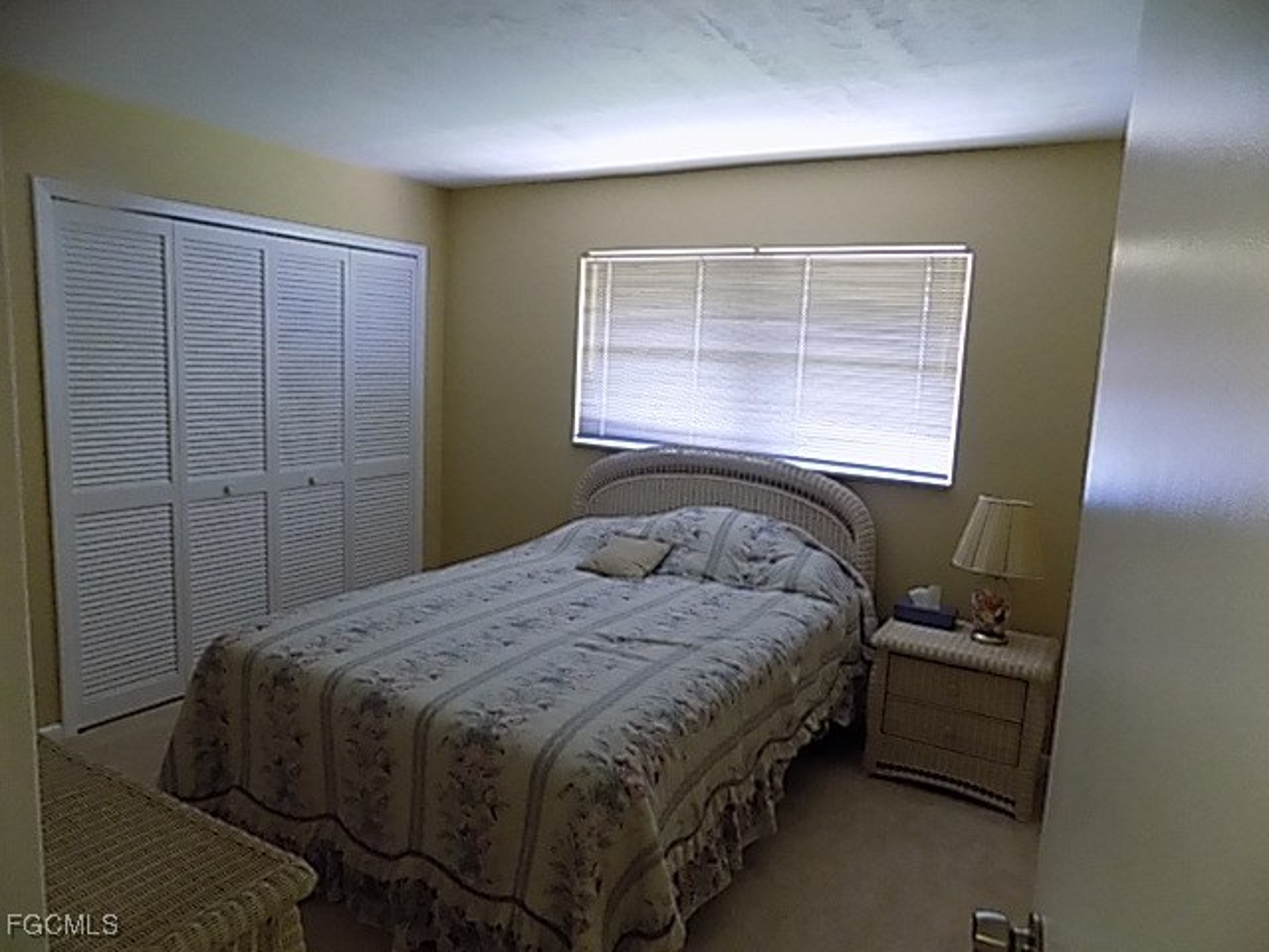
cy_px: 476
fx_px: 843
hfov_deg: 73.9
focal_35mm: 23
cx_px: 634
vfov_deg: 58.9
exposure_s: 1/10
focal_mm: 4
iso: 400
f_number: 3.1
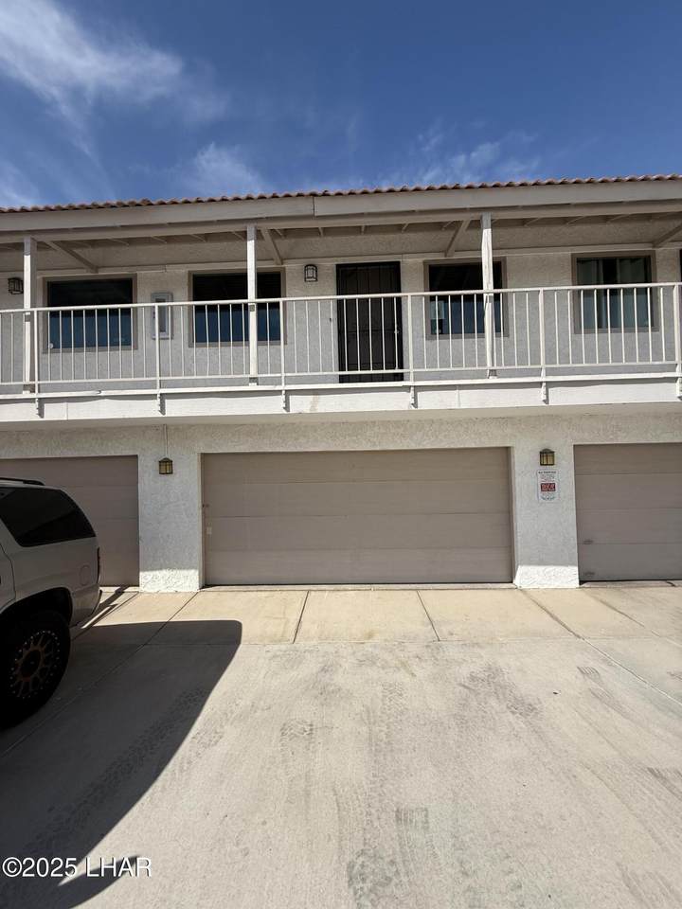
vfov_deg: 102.1
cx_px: 341
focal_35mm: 14
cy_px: 454
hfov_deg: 85.7
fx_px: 368
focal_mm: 2.22
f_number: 2.2
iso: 50
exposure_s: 1/3460
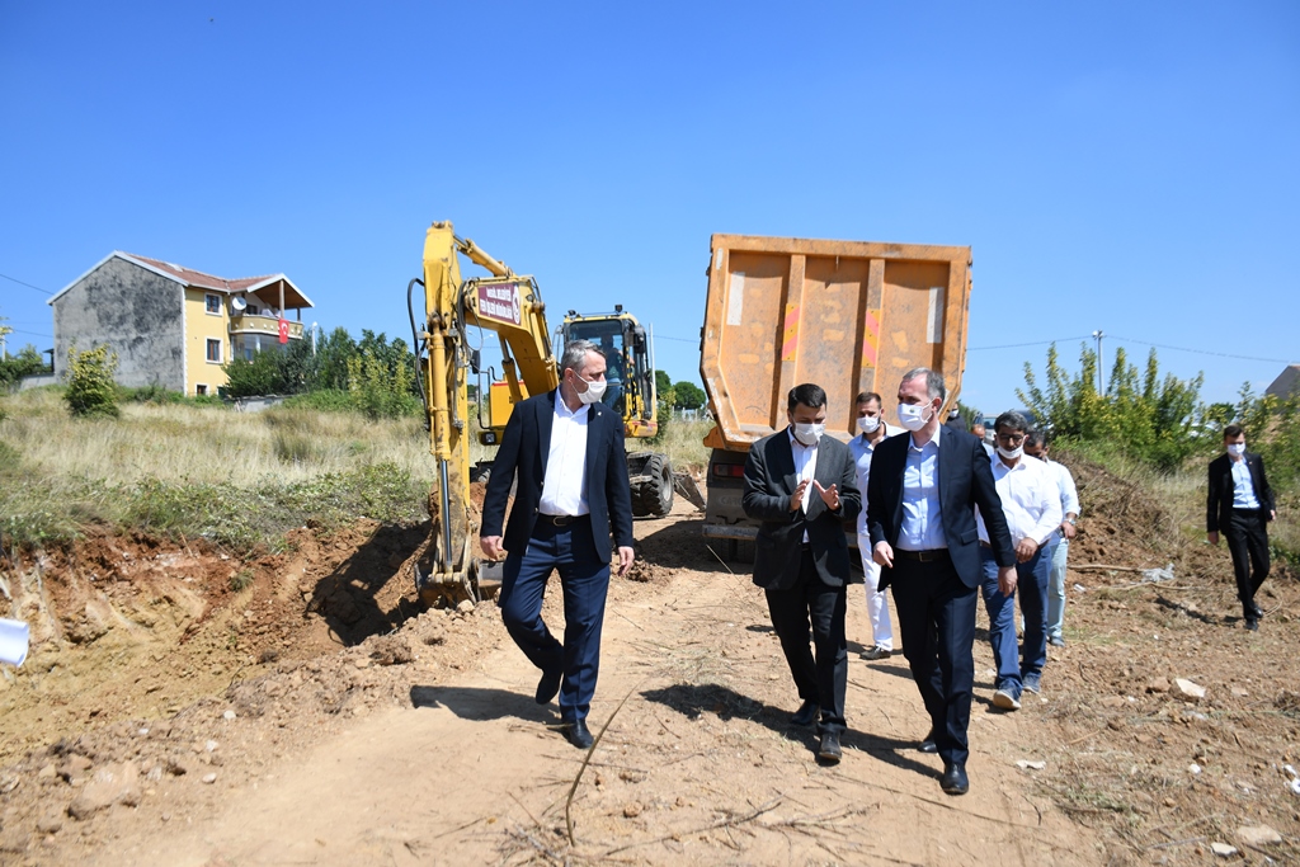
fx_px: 1192
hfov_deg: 57.2
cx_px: 650
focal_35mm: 33
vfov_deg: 40.0
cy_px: 434
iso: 100
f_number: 3.5
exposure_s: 1/1000
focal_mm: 22
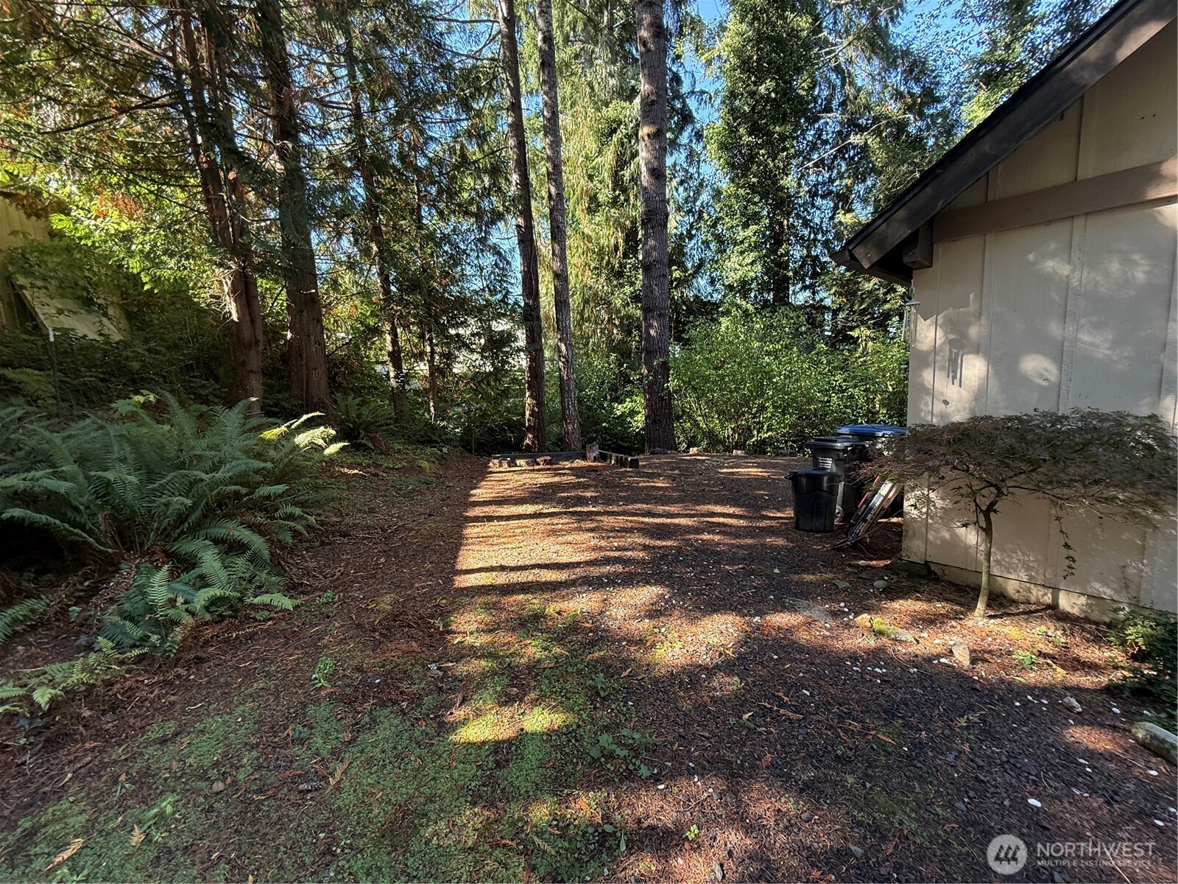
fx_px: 476
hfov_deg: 102.1
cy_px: 442
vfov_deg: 85.7
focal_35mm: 14
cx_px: 589
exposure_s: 1/99
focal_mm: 2.22
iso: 125
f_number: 2.2
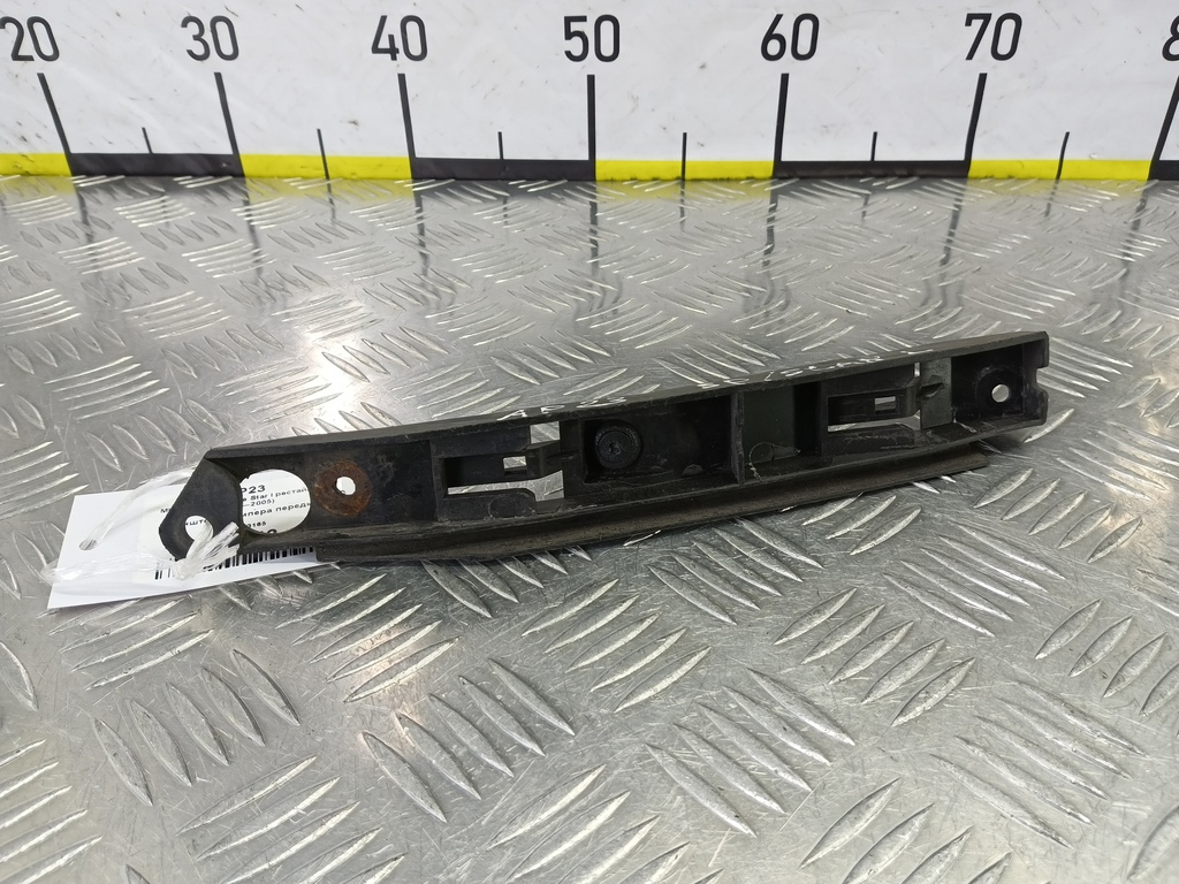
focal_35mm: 23
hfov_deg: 73.9
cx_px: 590
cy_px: 442
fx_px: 783
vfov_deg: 58.9
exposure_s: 1/50
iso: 146
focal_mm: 4.11
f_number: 1.6
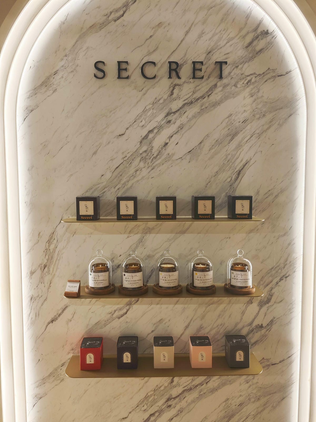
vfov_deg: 73.9
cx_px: 158
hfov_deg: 58.9
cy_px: 211
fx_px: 280
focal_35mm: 23
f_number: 1.63
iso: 640
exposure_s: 1/60.1
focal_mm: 8.72
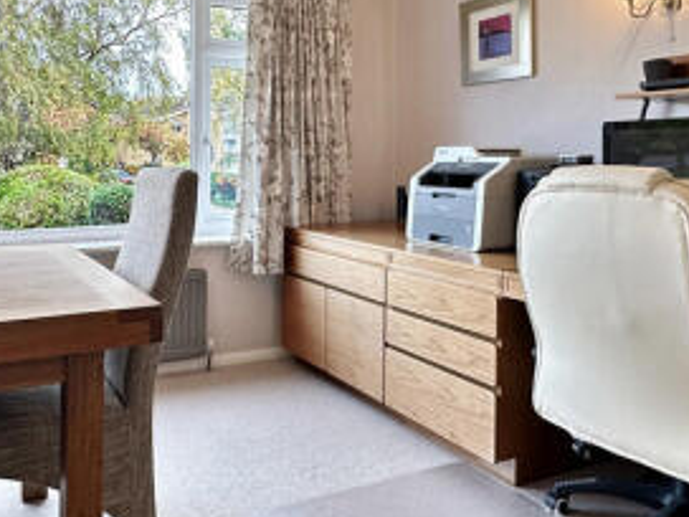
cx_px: 219
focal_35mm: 30
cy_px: 310
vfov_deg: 46.5
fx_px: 597
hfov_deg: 58.4
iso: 100
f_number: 2.2
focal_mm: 2.22
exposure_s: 1/100
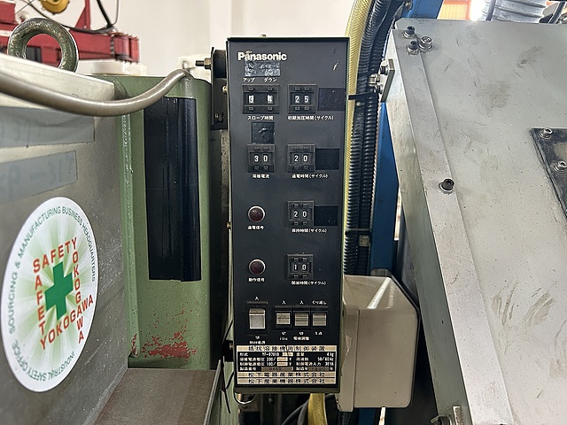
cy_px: 212
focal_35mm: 26
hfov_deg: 67.3
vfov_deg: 53.1
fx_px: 426
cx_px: 284
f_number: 1.5
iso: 200
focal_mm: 5.7
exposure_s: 1/60
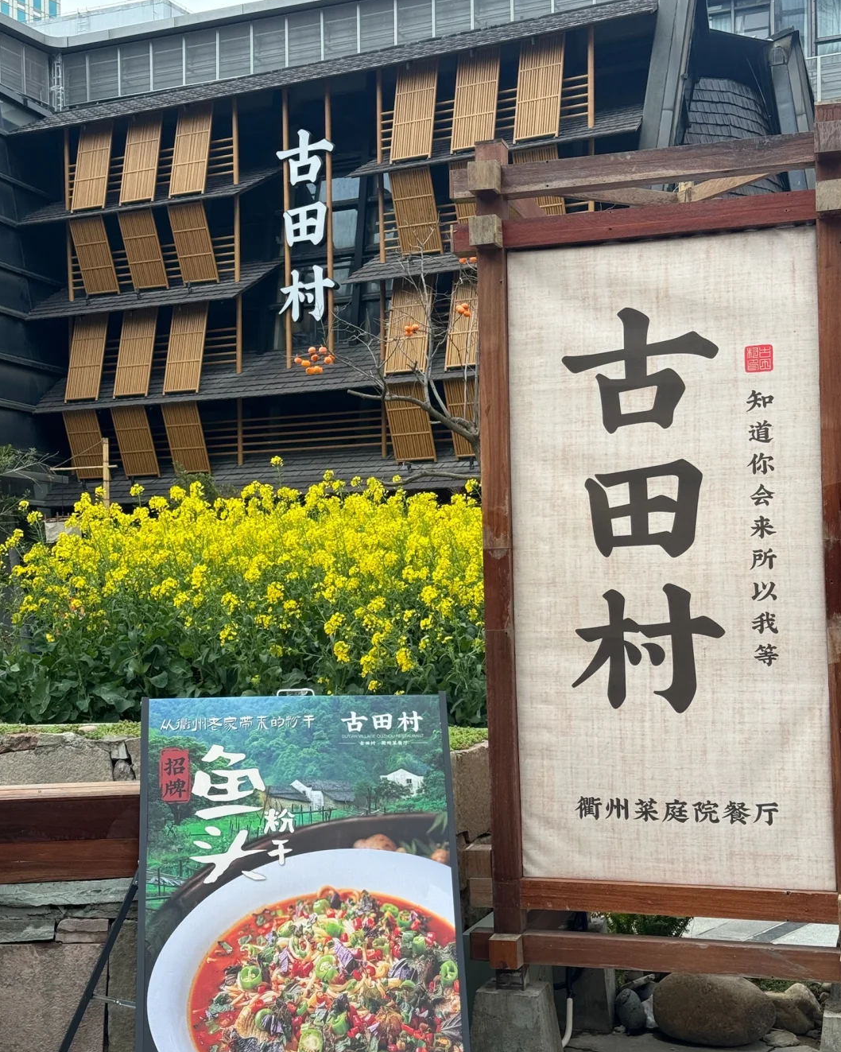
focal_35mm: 51
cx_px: 415
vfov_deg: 36.6
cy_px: 569
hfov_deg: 29.7
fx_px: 1587
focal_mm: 6.86
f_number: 1.78
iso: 64
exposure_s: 1/1984
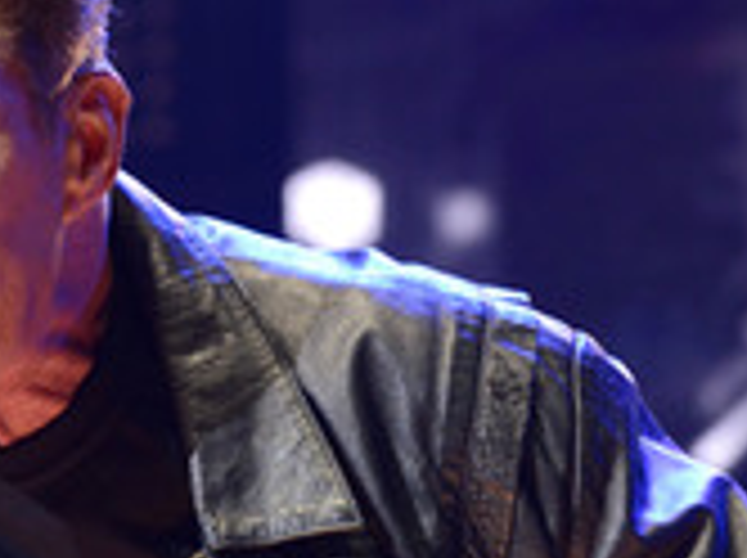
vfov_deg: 7.3
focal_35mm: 204
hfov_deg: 9.6
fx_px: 4396
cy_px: 418
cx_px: 16
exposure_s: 1/320
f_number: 4.5
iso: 2500
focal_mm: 78
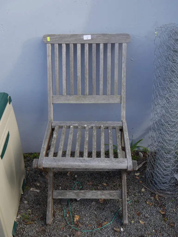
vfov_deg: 41.2
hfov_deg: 31.5
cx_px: 89
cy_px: 118
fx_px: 315
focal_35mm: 46
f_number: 5.6
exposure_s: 1/125
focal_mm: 23
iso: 200
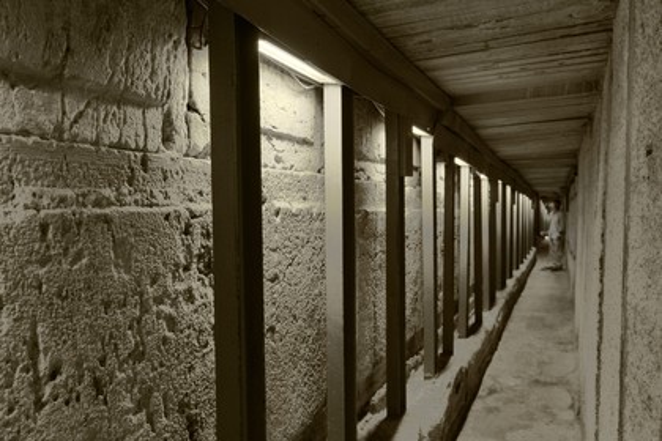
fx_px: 588
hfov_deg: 58.7
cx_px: 331
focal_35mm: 32
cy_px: 220
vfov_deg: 41.1
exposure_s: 1/2
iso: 1600
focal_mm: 32
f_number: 7.1
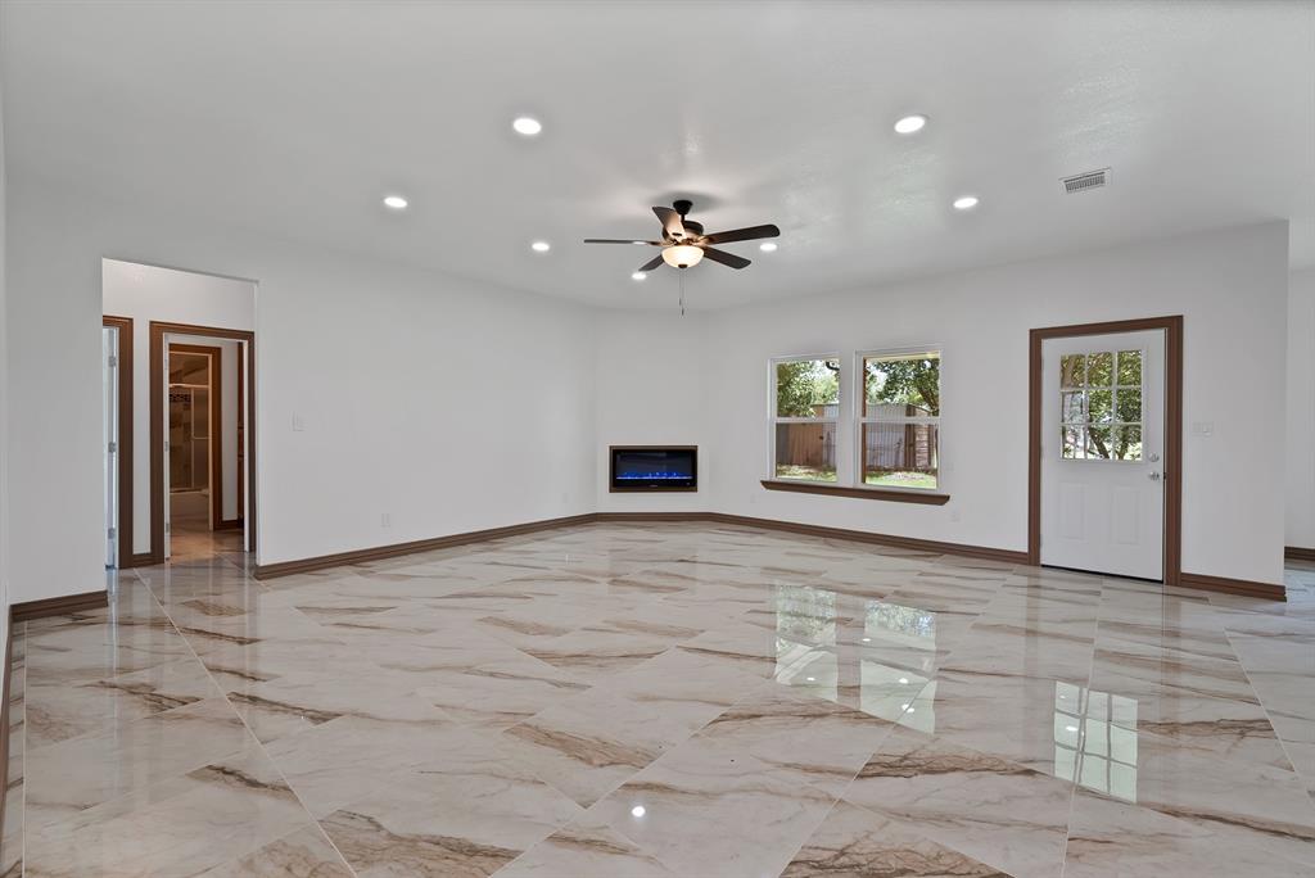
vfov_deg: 81.3
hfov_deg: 104.2
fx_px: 512
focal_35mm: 14
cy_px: 439
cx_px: 658
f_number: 9
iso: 640
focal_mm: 14
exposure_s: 1/8
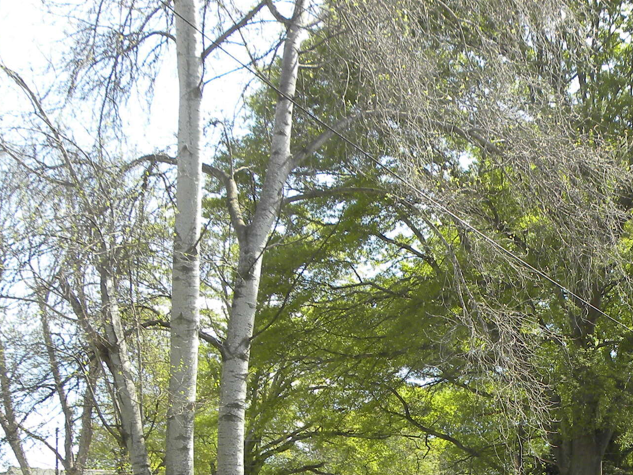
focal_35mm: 62
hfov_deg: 29.9
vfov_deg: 22.4
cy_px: 514
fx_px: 1134
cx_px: 567
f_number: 4
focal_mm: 4.6
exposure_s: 1/152
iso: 64
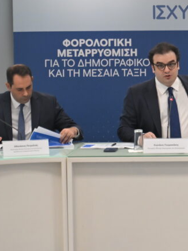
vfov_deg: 14.3
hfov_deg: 10.5
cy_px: 75
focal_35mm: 138
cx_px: 262
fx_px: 1000
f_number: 4
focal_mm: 61
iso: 1600
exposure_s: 1/200
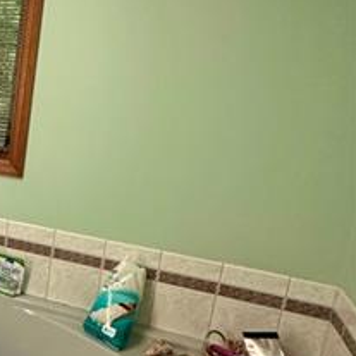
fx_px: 535
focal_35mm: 46
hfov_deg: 28.3
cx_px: -136
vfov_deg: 36.7
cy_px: 158
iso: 320
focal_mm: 2.22
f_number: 2.2
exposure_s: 1/60
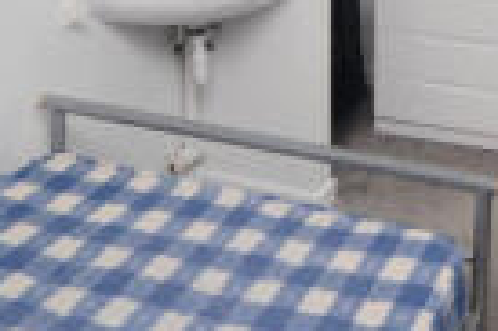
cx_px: 534
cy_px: -155
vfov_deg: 21.9
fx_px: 718
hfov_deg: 33.7
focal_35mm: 52
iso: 400
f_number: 4
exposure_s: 1/200
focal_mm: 10
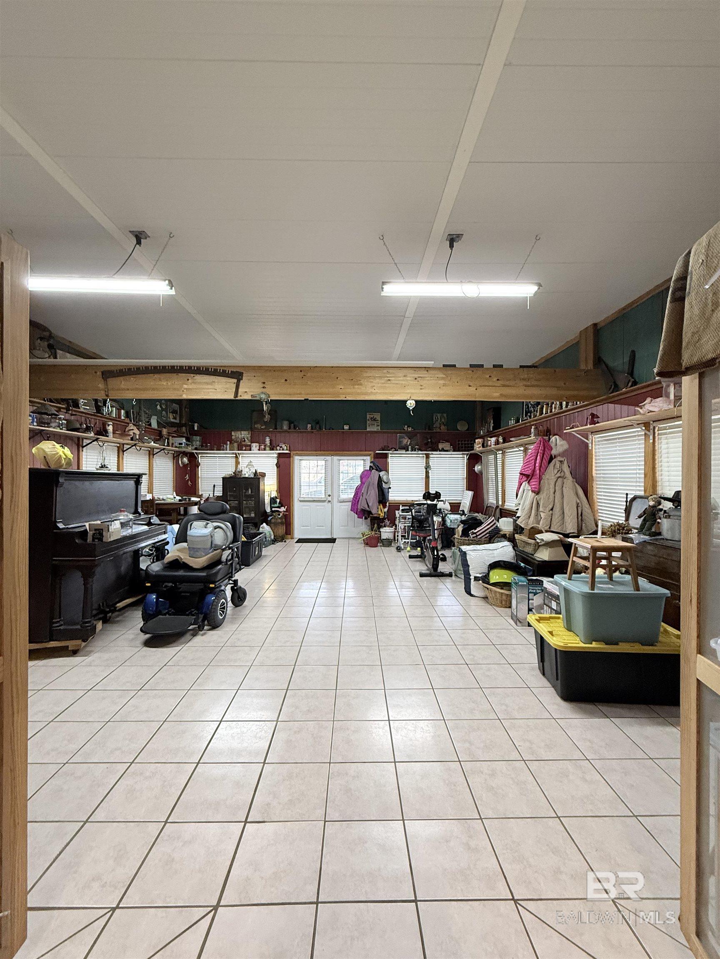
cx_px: 360
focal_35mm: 14
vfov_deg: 102.1
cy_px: 480
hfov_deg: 85.7
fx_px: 388
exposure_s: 1/60
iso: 250
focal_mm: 2.22
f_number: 2.2
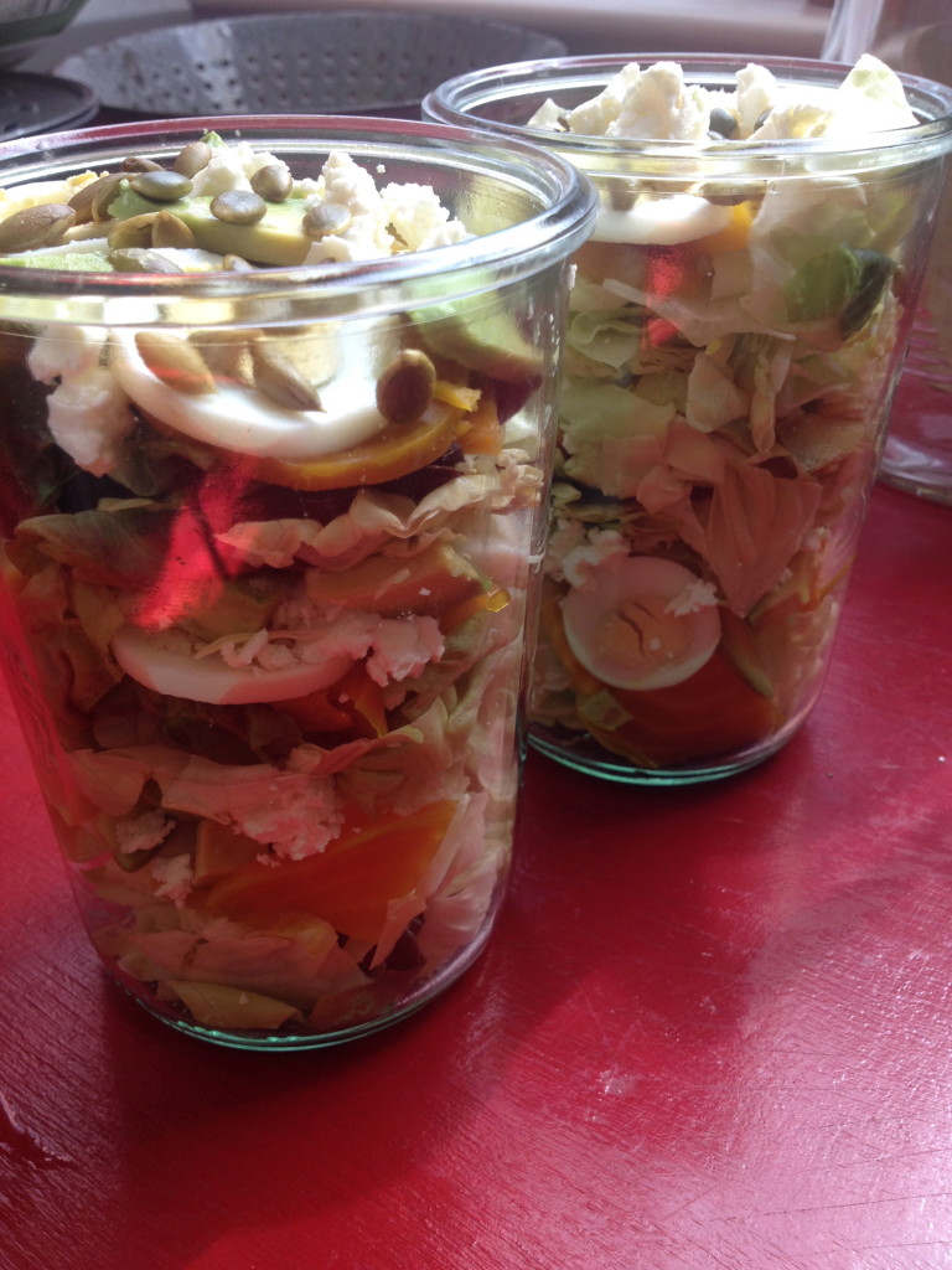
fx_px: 1283
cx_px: 476
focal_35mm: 35
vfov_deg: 52.6
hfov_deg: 40.7
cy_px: 635
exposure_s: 1/60
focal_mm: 4.28
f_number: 2.4
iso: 50
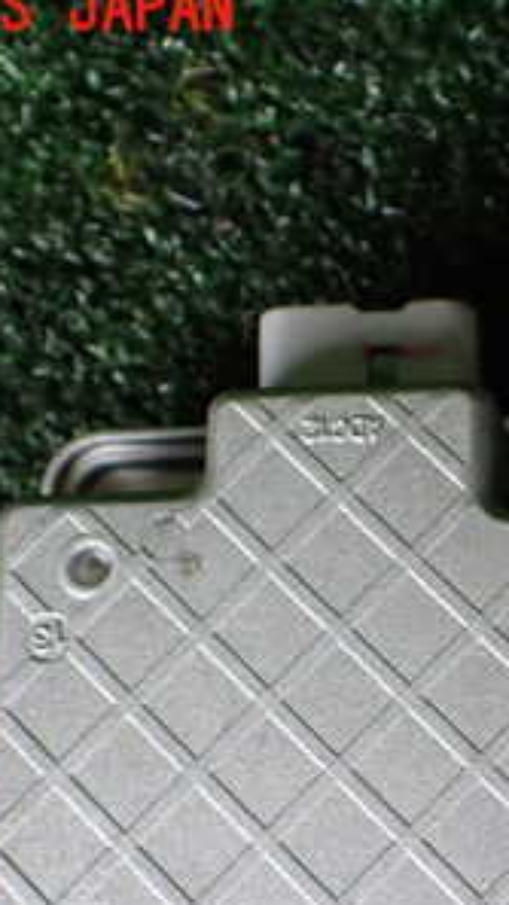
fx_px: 1584
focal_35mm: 66
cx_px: 594
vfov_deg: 31.4
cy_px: 658
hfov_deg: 17.5
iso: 500
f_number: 2.3
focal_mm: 5.4
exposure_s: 1/125
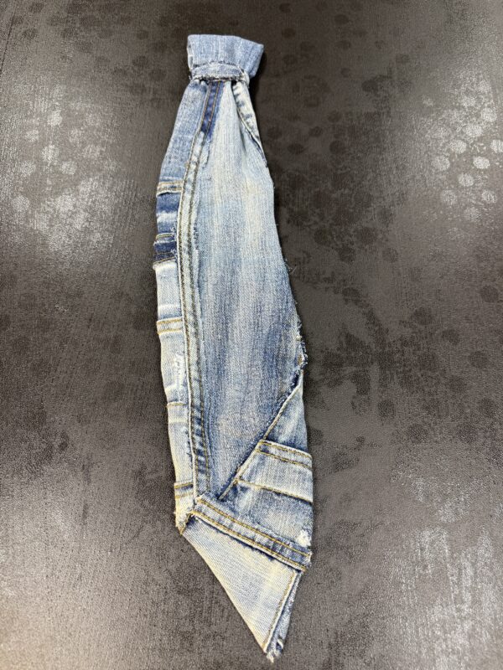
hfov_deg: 56.8
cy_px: 335
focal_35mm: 24
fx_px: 465
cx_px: 252
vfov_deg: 71.6
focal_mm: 6.76
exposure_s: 1/60
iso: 125
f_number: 1.78
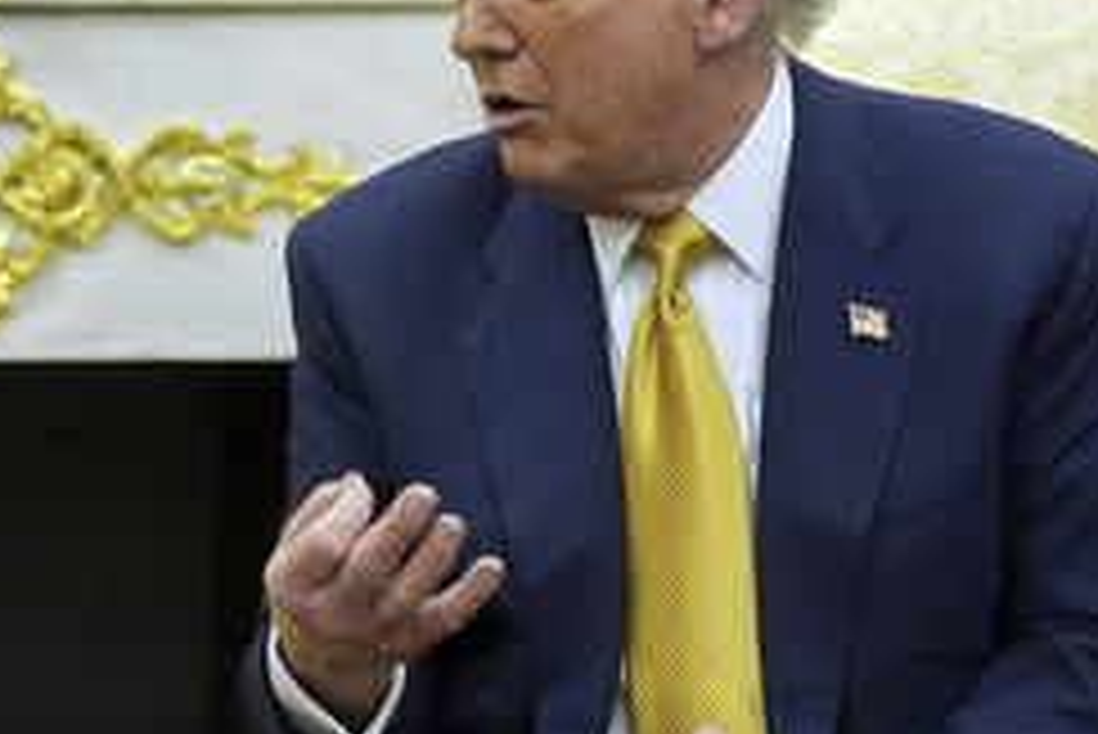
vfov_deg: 8.0
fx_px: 5249
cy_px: 140
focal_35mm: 172
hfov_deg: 11.8
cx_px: -45
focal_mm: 70
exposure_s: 1/400
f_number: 4
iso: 3200
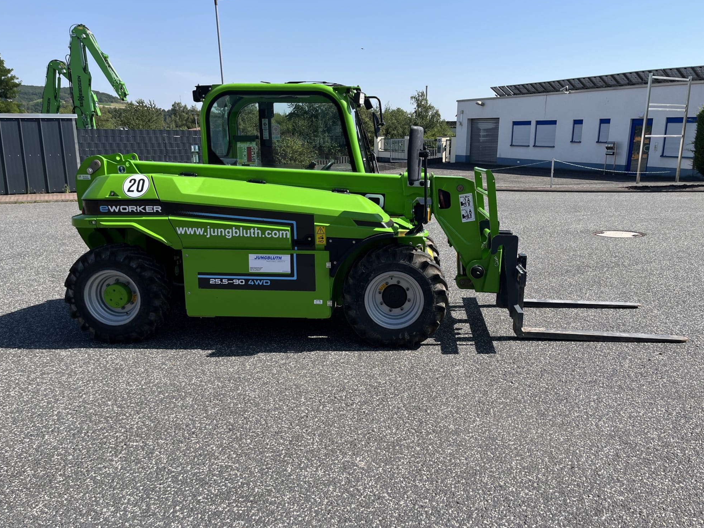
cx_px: 361
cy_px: 260
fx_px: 549
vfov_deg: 51.4
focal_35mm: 27
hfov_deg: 65.3
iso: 50
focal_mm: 5.1
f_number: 1.6
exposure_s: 1/2463
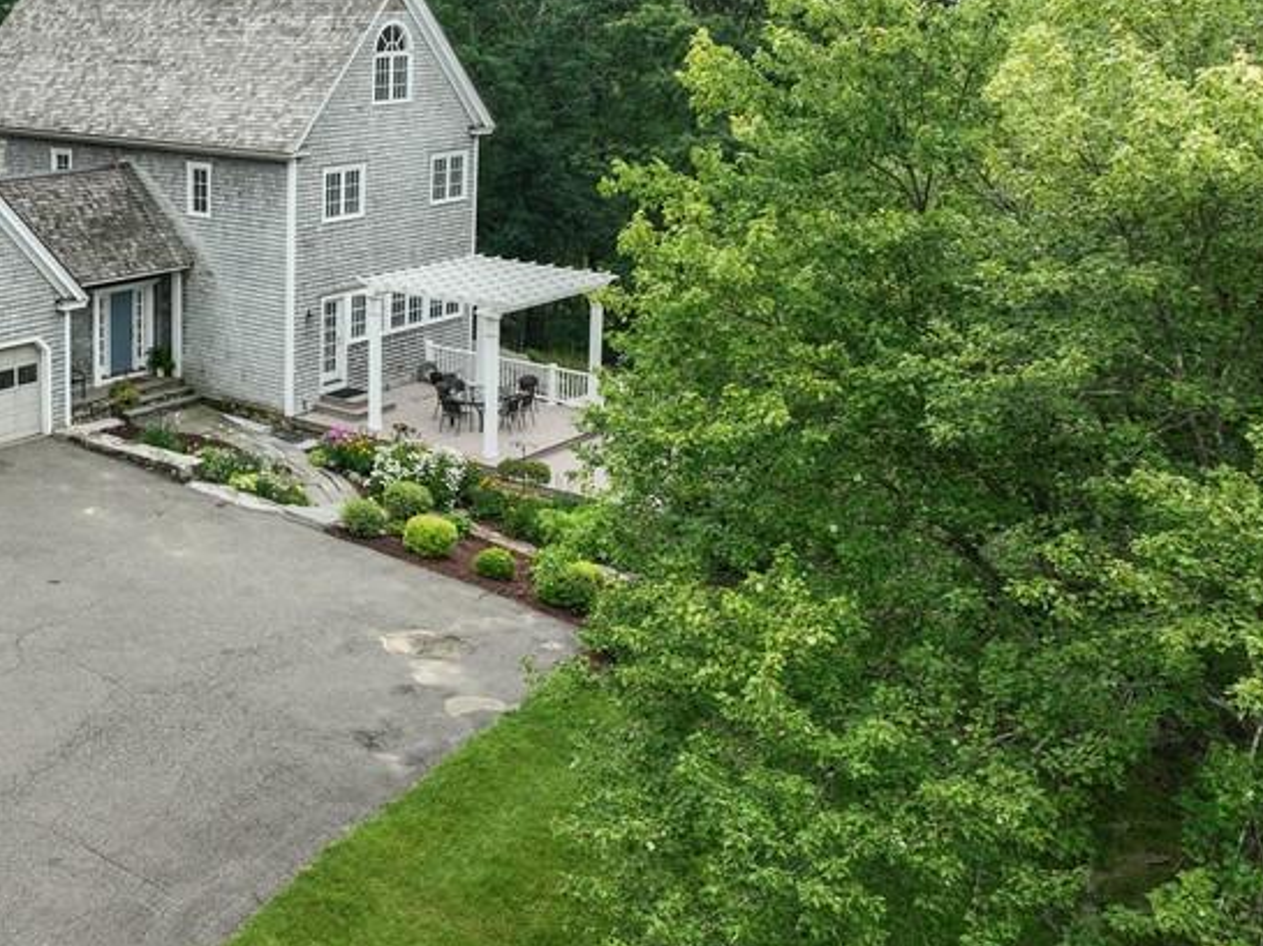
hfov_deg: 38.9
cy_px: 246
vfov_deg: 31.6
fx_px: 1641
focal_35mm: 45
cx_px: 109
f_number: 2.8
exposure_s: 1/1000
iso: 130
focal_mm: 12.29
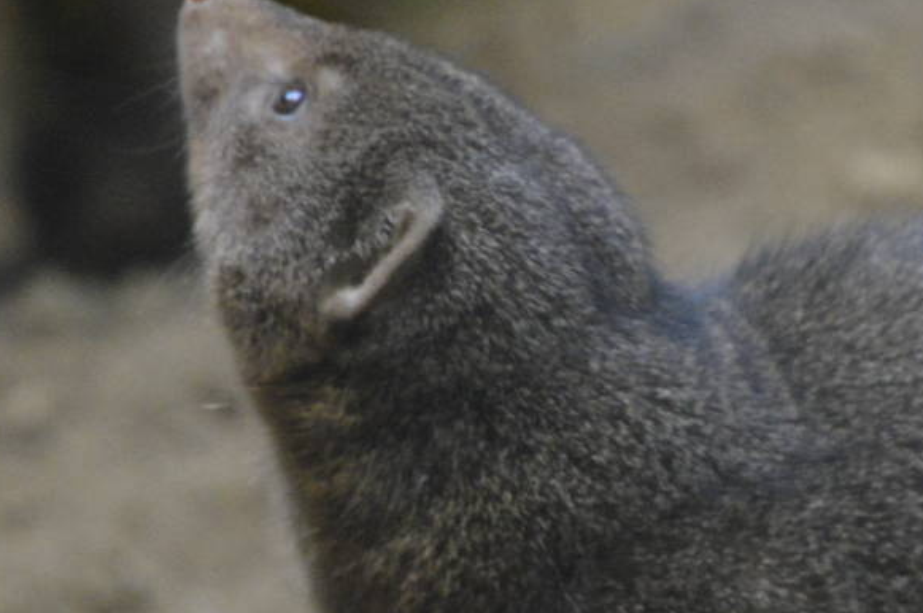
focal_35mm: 1239
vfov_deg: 1.1
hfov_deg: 1.7
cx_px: 540
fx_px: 31730
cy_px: 241
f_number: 6.3
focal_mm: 300
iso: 3200
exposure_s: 1/25
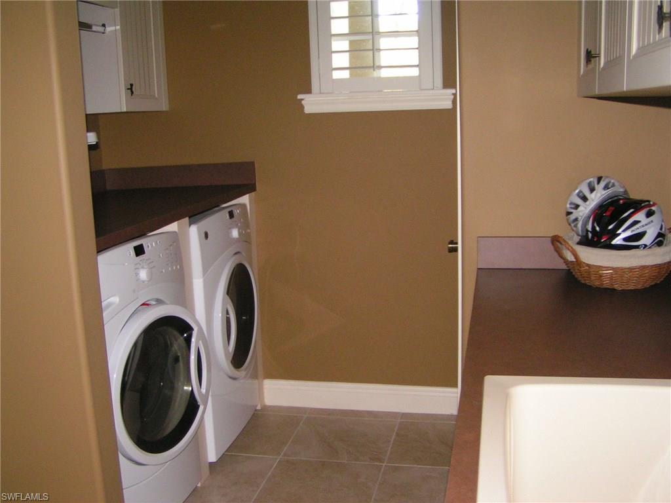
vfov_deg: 37.7
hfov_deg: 49.0
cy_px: 252
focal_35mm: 38
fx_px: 737
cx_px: 336
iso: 200
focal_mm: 5.8
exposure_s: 1/40
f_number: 2.8
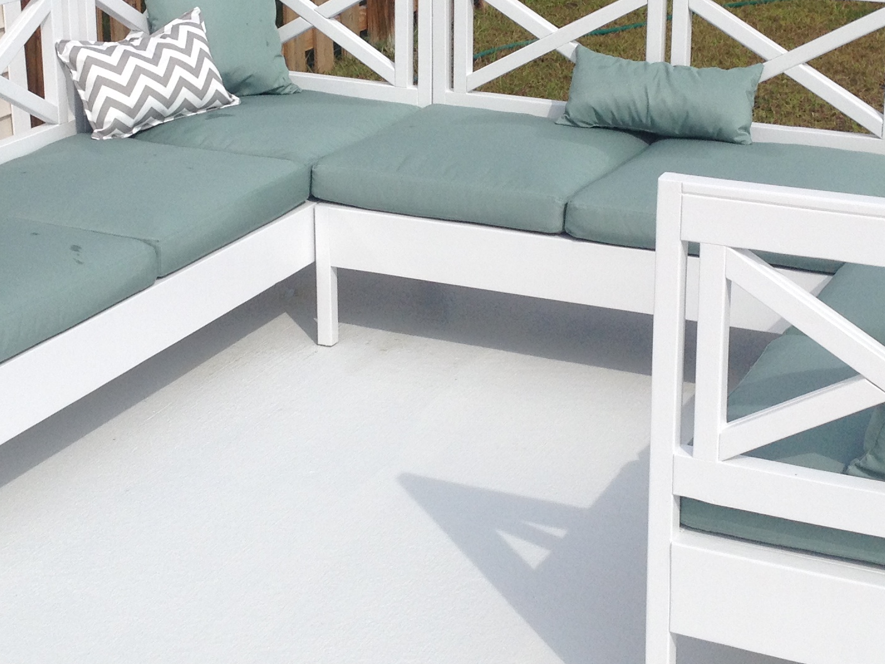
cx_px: 448
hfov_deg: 24.1
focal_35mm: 81
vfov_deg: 18.2
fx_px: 2071
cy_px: 206
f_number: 2.4
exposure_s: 1/2907
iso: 50
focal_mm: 4.28
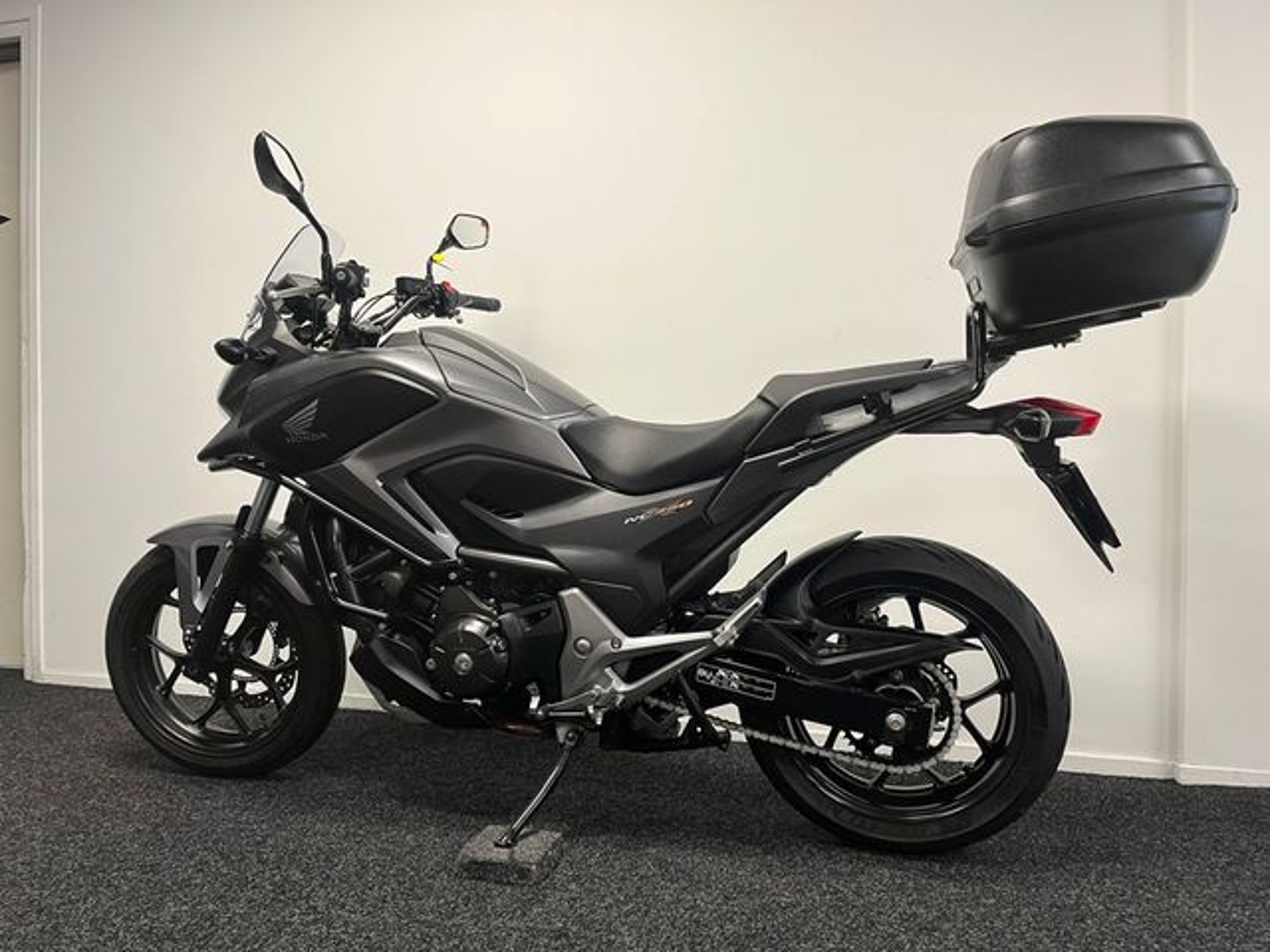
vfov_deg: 53.1
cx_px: 635
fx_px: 954
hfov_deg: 67.3
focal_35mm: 26
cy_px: 476
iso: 80
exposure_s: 1/50
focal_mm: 5.1
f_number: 1.6
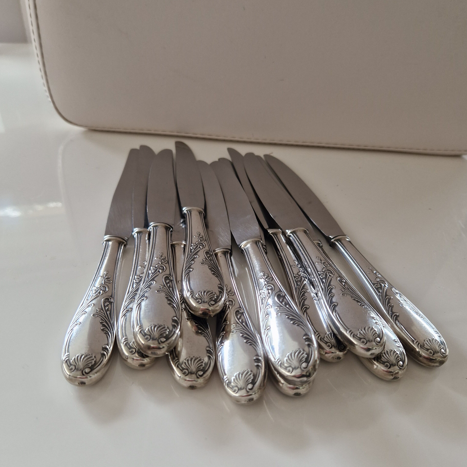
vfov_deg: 57.2
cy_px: 253
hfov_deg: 57.3
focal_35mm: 28
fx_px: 427
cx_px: 240
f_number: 1.8
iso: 125
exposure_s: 1/100
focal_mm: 5.4
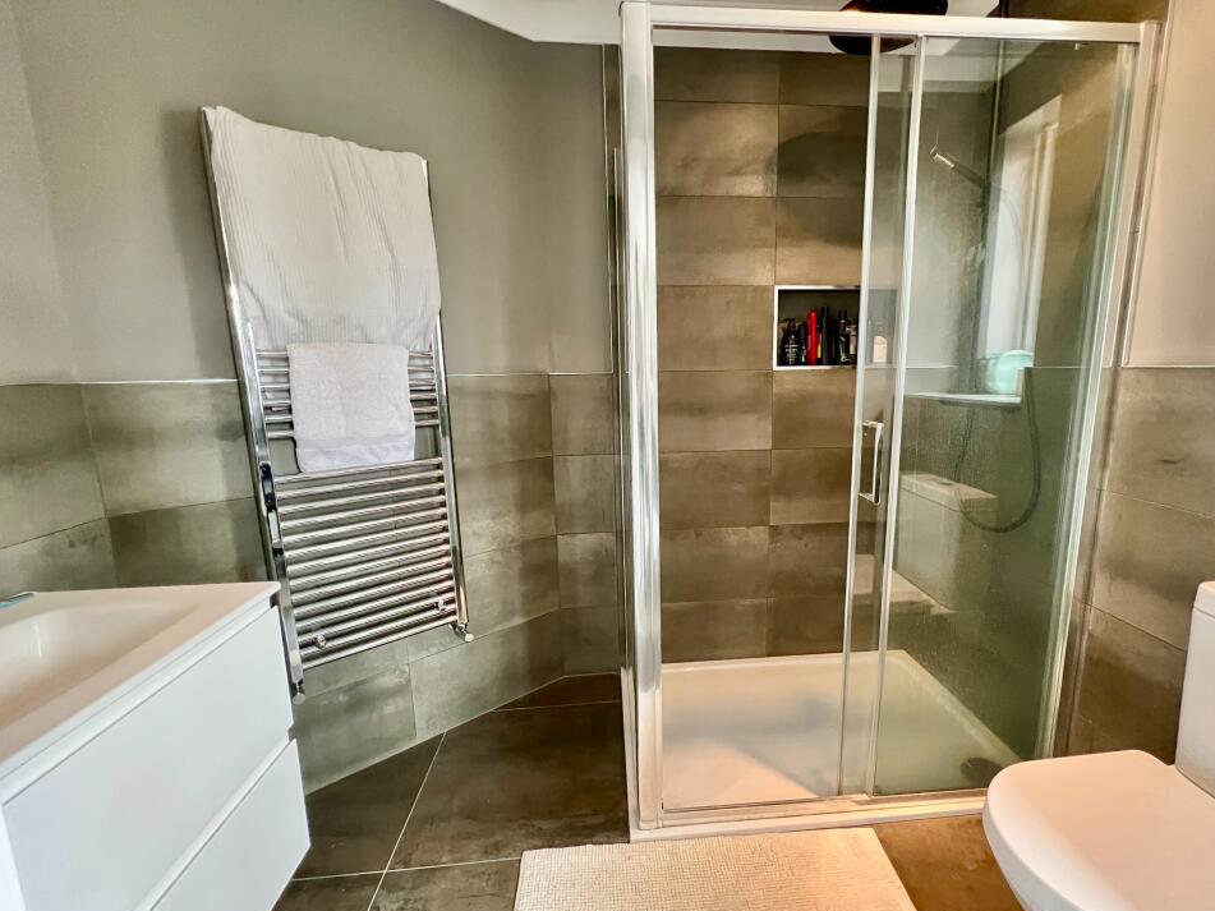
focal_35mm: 14
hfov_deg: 101.9
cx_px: 653
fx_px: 491
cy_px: 460
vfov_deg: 85.7
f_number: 1.8
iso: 640
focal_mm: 1.57
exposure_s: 1/50
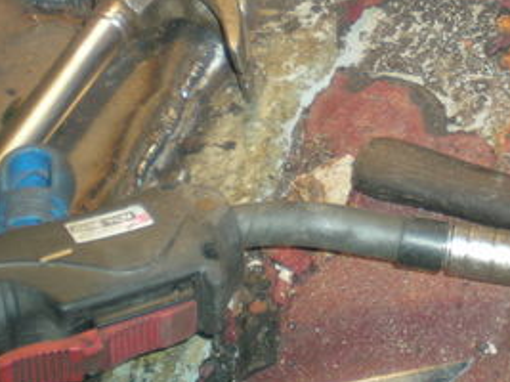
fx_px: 1340
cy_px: -65
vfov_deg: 15.7
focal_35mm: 91
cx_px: 418
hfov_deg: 21.2
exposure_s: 1/60
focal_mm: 6.3
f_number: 3.1
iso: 50
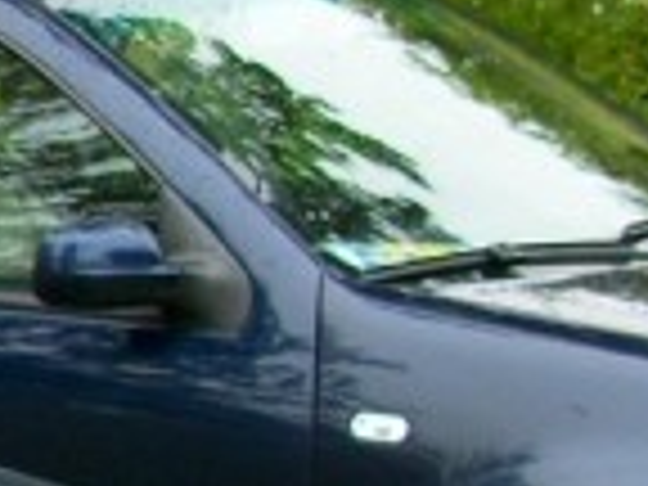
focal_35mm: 189
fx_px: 3538
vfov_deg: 7.7
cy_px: 693
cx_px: -968
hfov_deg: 9.2
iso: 80
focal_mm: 5.7
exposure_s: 1/97
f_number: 2.9
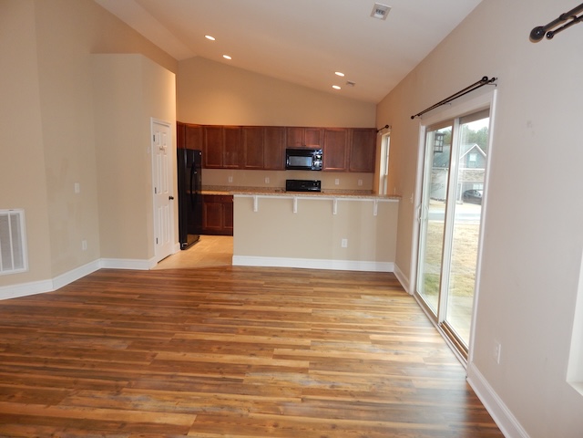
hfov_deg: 76.4
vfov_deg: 61.1
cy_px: 219
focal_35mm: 22
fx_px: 371
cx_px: 292
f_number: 3
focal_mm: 4
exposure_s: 1/30
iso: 200
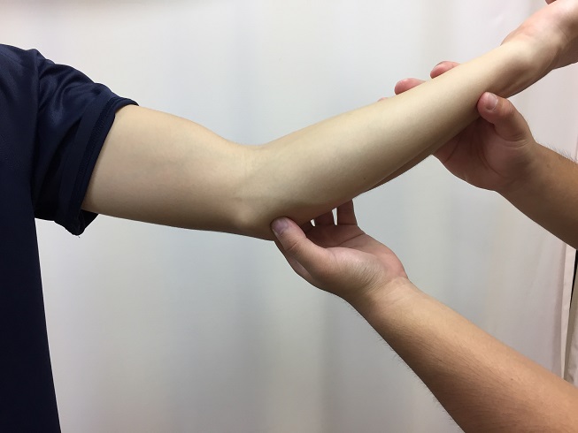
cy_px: 216
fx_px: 484
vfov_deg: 48.2
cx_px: 289
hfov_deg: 61.7
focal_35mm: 29
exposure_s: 1/30
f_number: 2.2
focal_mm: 4.15
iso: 32
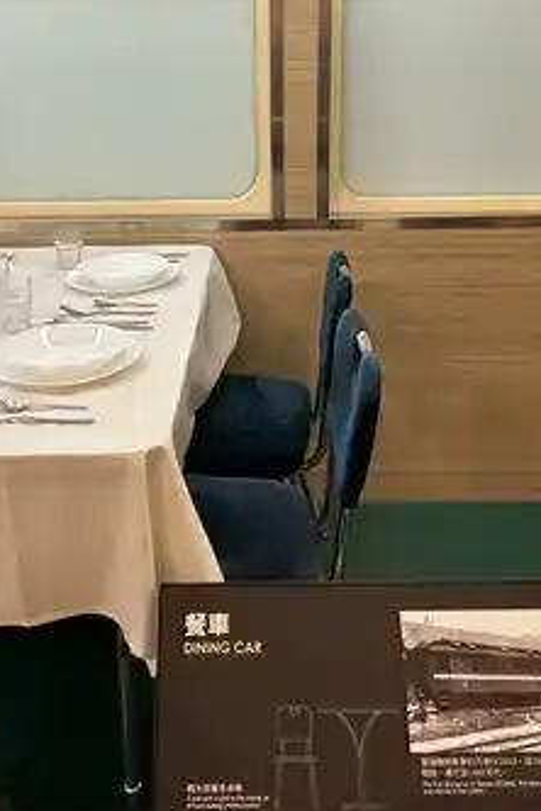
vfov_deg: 53.8
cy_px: 300
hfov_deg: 37.8
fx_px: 789
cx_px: 249
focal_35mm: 35
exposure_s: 1/60
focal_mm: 2.22
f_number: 2.2
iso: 250
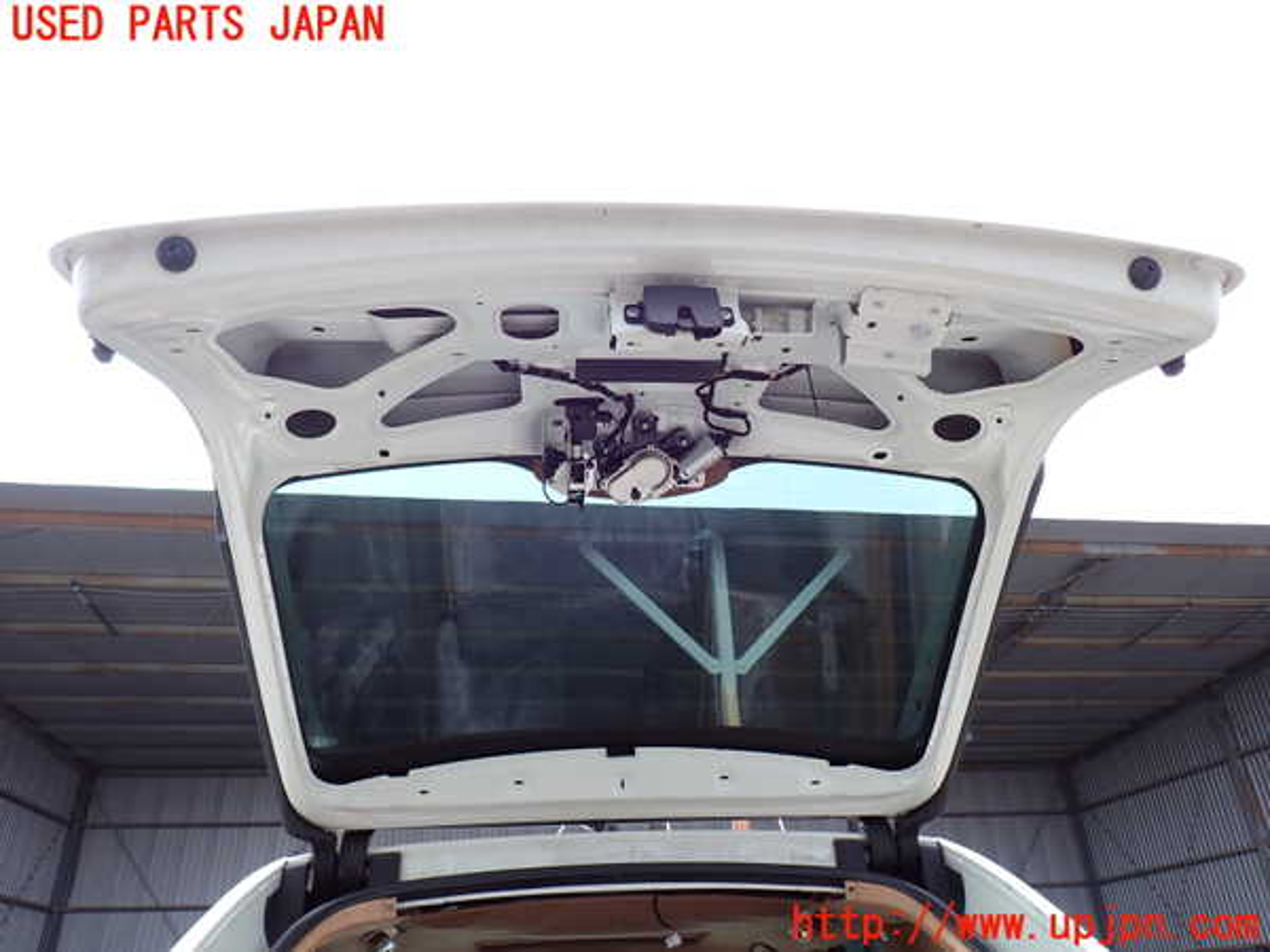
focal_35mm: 25
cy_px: 476
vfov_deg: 54.9
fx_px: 917
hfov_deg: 69.4
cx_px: 635
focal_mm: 4.5
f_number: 2.8
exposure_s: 1/320
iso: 100
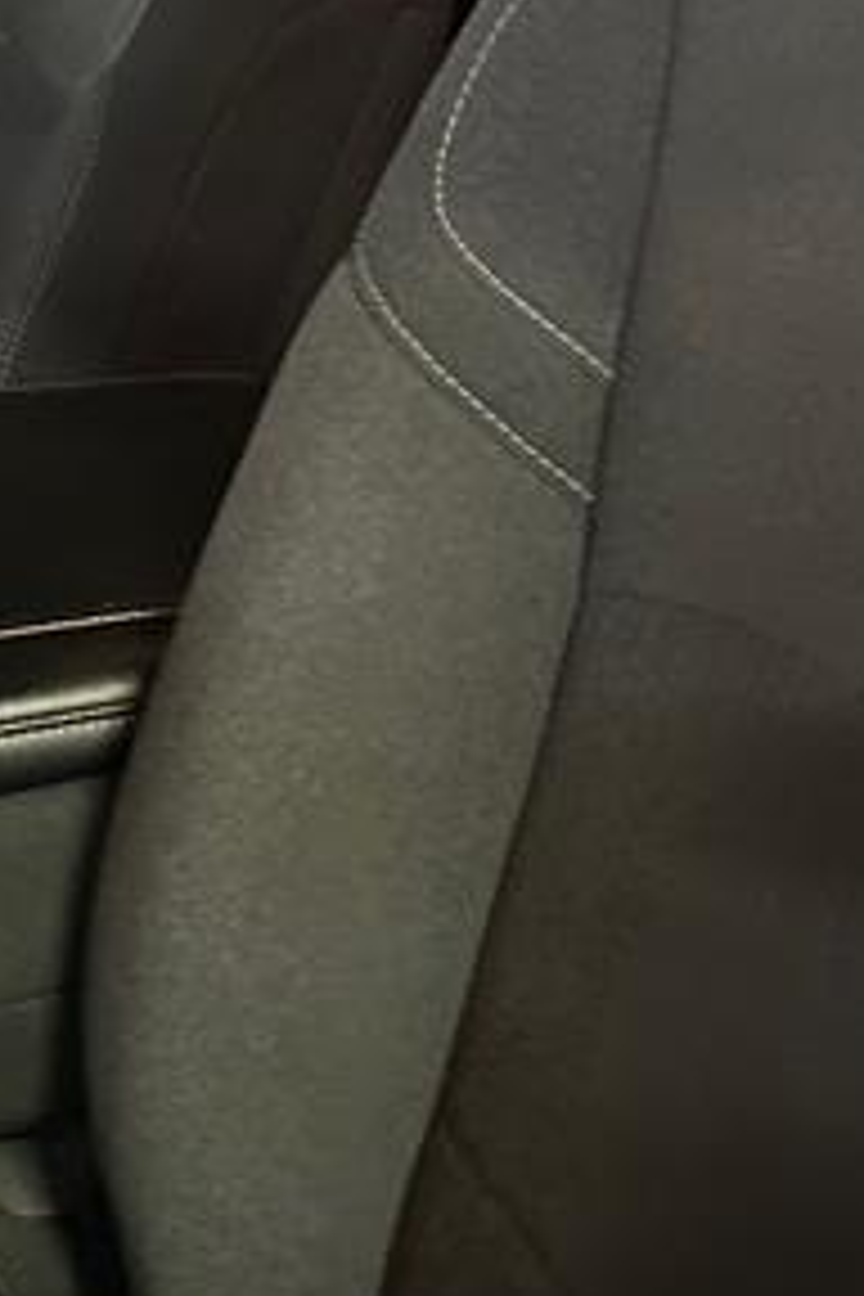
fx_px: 2160
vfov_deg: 33.3
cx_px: 495
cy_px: 495
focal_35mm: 60
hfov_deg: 22.6
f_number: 1.5
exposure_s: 1/30
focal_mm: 5.7
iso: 1000
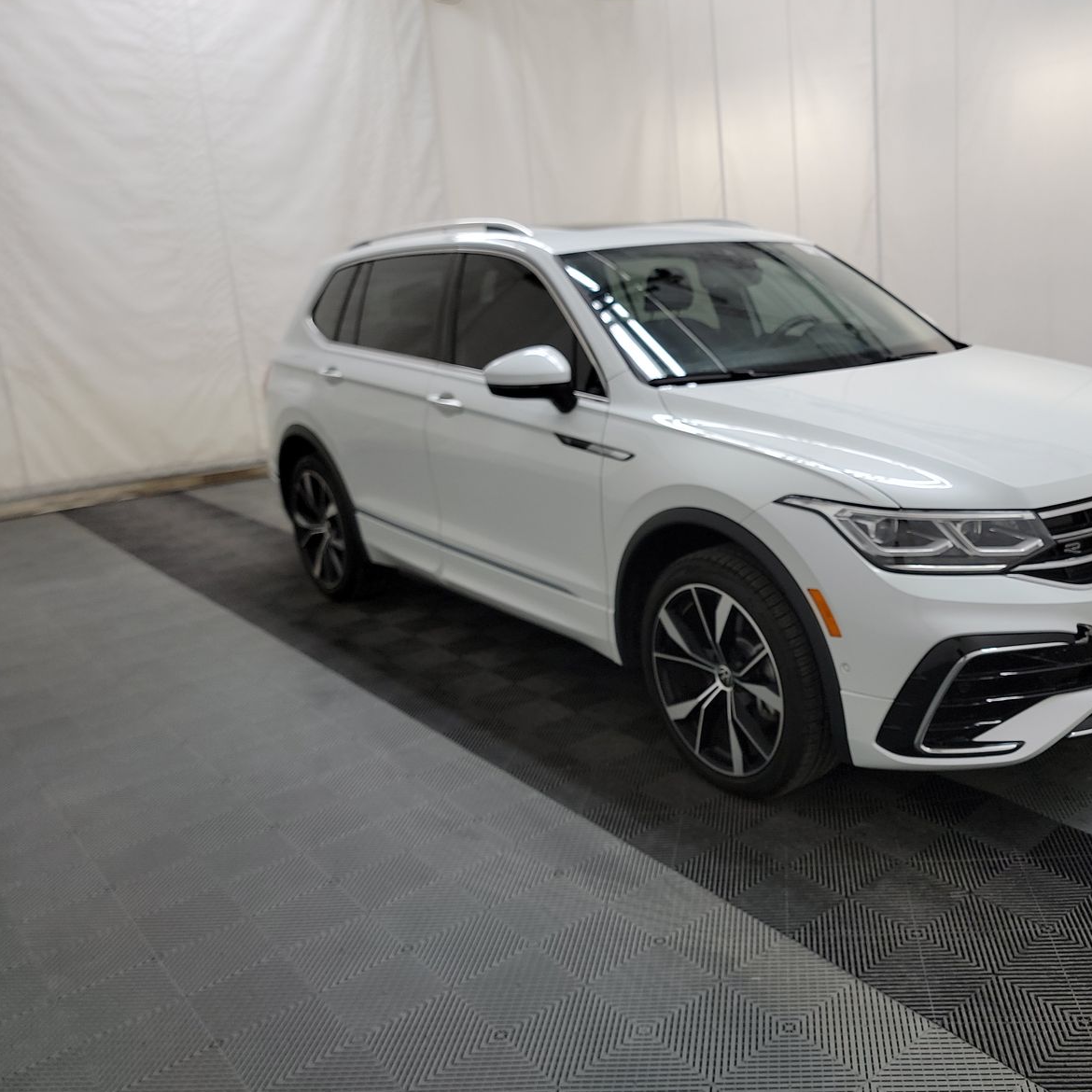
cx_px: 728
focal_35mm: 29
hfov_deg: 54.5
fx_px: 1035
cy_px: 552
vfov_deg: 55.6
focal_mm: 6.7
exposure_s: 1/59
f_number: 1.8
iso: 124
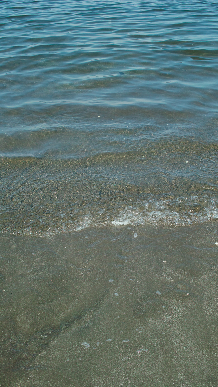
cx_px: 127
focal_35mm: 44
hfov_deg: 27.1
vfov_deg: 46.4
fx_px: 452
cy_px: 192
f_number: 8
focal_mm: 24.2
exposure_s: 1/200
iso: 100
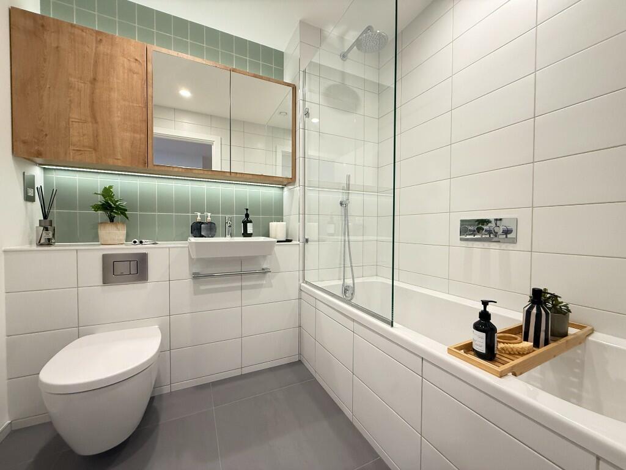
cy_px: 235
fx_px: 253
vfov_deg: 85.7
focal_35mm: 14
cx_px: 313
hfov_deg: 102.1
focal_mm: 2.22
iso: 320
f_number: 2.2
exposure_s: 1/100
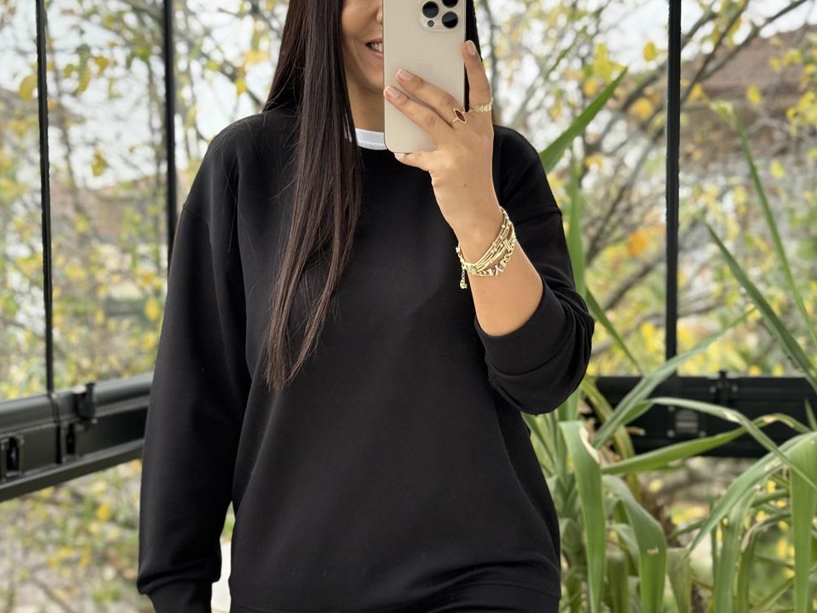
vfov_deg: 22.6
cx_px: 406
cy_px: 353
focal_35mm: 65
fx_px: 1534
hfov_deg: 29.8
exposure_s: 1/189
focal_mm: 6.76
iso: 100
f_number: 1.78
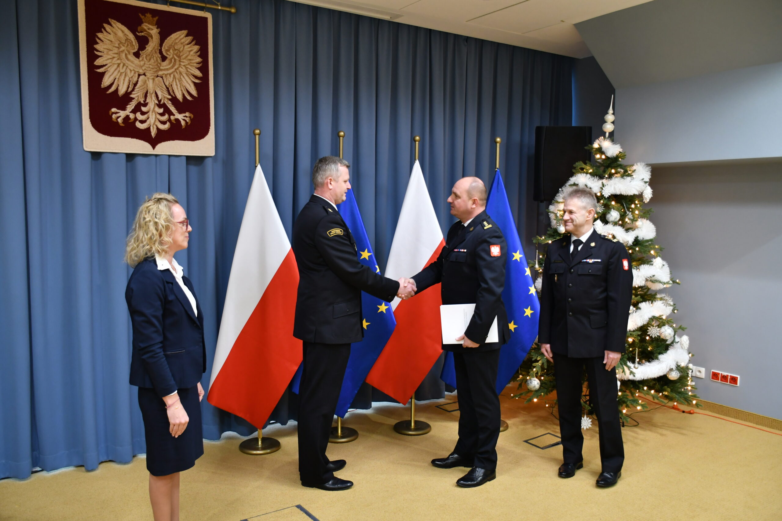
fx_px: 652
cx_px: 391
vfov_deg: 43.6
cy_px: 260
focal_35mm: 30
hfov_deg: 61.9
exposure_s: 1/80
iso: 1000
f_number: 3.5
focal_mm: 20
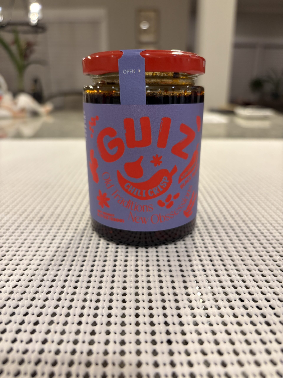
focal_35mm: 26
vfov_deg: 67.3
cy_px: 189
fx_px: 283
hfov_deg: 53.1
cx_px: 142
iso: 200
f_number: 1.6
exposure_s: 1/60
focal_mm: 5.96
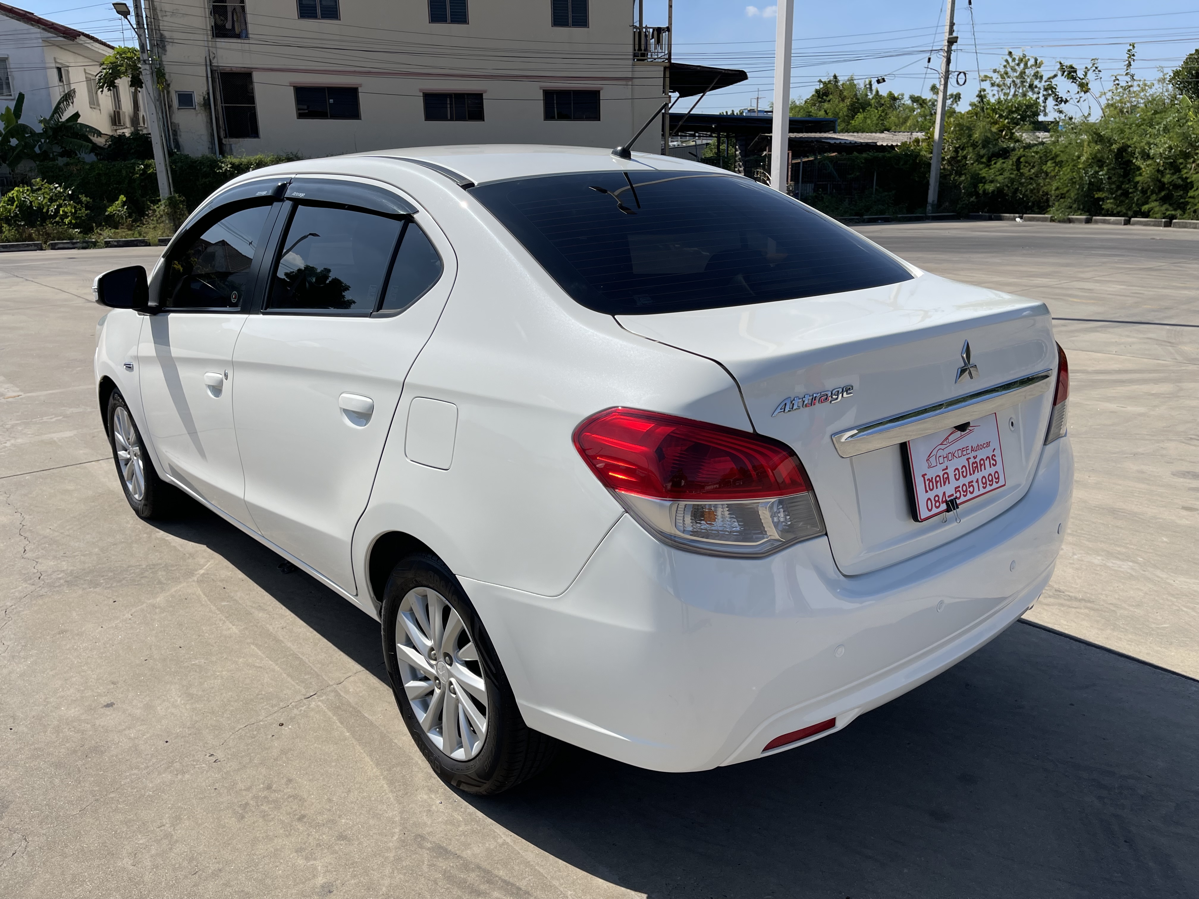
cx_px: 600
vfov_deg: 54.9
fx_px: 866
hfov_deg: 69.4
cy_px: 450
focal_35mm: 25
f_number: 1.6
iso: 32
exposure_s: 1/6579
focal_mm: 5.1
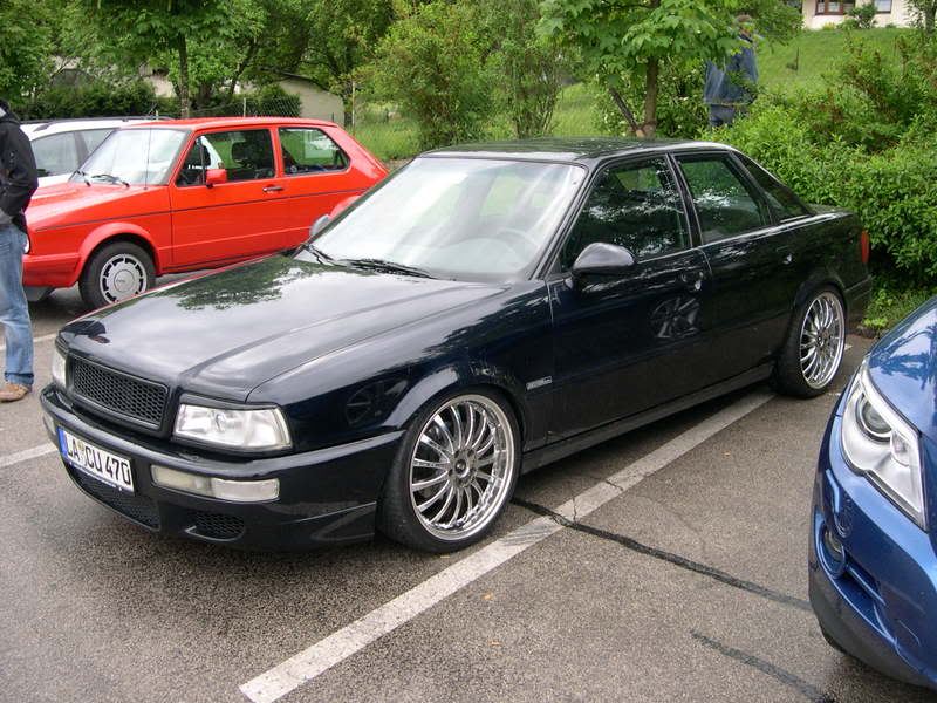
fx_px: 1029
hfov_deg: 49.0
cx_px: 468
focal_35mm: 38
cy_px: 352
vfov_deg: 37.7
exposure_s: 1/340
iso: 100
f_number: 2.8
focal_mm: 8
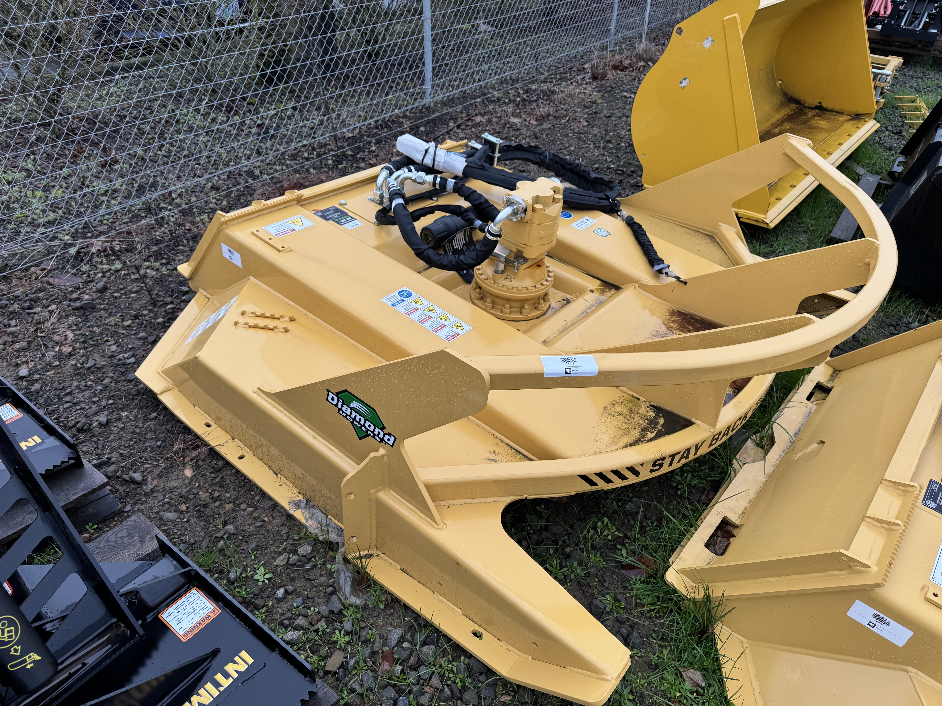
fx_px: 653
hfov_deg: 71.6
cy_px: 353
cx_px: 471
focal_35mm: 24
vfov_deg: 56.8
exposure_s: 1/477
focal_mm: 6.76
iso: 80
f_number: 1.78
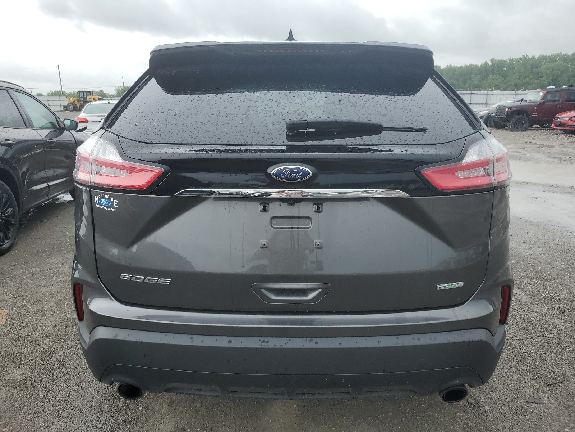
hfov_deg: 67.3
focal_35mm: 26
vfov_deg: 53.1
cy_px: 216
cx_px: 288
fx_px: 432
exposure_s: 1/1667
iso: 50
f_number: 1.5
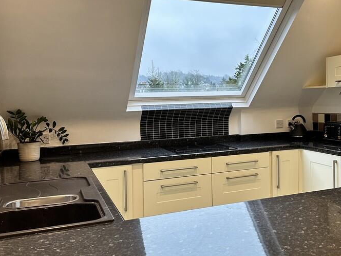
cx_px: 220
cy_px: 120
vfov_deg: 38.6
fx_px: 364
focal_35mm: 37
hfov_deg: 49.5
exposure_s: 1/121
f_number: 1.78
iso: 125
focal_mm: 6.86
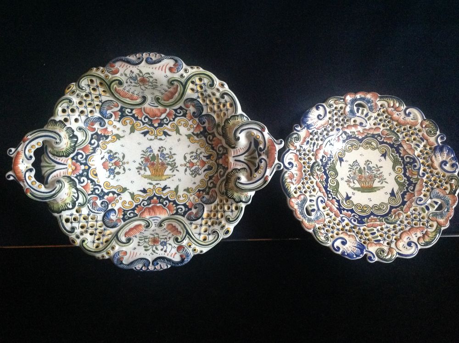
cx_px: 230
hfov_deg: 52.7
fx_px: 463
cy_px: 172
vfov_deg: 40.6
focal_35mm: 35
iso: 640
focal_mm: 4.28
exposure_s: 1/15
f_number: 2.4
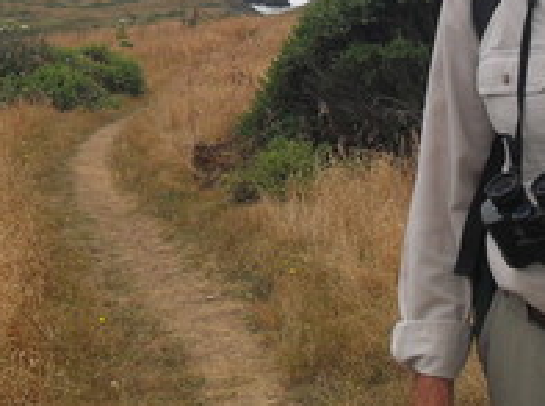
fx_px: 1399
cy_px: 57
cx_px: 360
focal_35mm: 89
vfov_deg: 16.4
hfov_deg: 22.0
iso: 100
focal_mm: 6.2
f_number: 8.9
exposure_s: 1/250
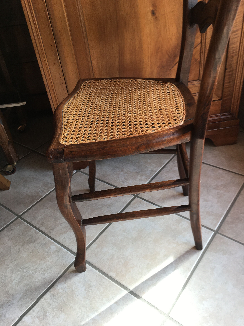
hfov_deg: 48.2
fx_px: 273
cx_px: 122
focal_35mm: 29
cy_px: 163
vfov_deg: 61.7
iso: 25
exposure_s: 1/100
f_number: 2.2
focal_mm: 4.15
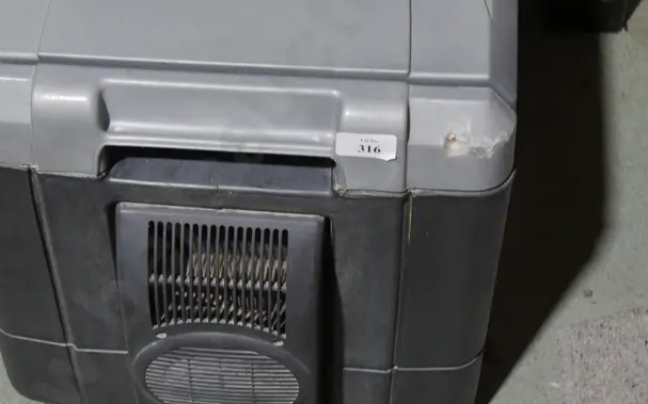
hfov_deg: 22.3
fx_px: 1642
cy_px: 91
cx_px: 282
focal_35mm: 93
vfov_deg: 14.0
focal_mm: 26
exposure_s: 1/60
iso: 800
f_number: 5.3
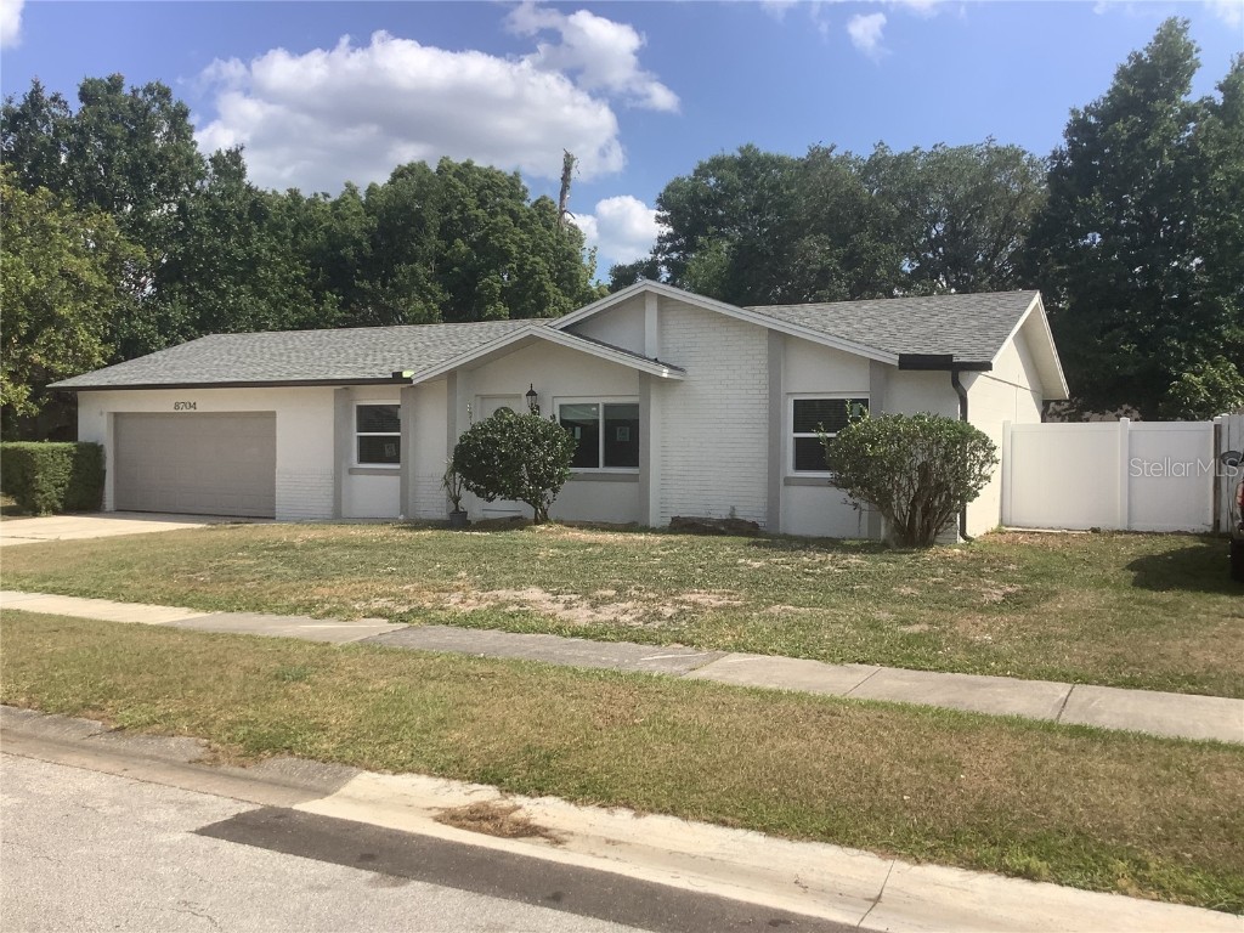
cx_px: 622
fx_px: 1114
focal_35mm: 31
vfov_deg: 45.4
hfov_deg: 58.4
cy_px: 466
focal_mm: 3.3
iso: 25
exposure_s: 1/1294
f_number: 2.4
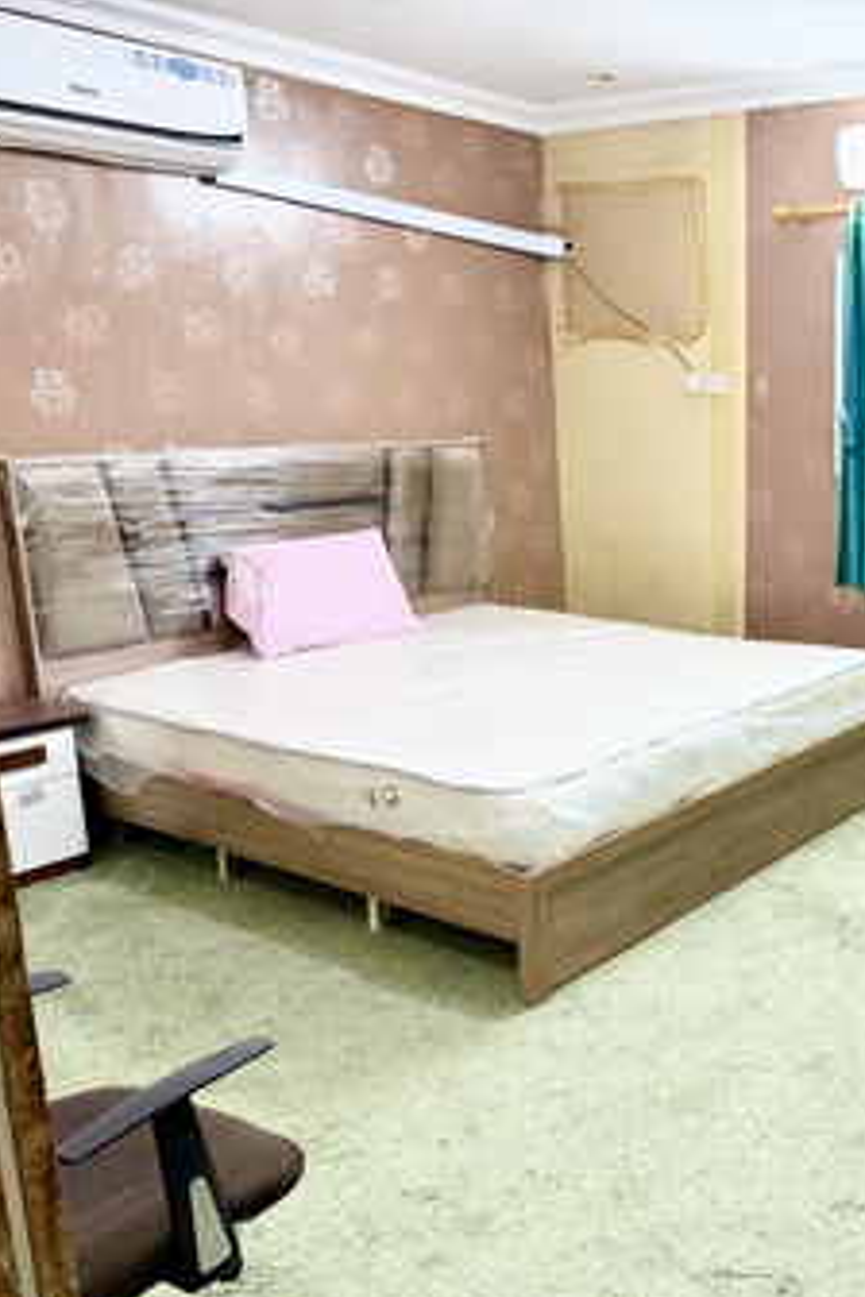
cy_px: 658
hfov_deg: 35.4
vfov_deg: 55.8
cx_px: 851
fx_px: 1225
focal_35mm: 34
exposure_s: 1/60
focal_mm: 6.76
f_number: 1.78
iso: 320
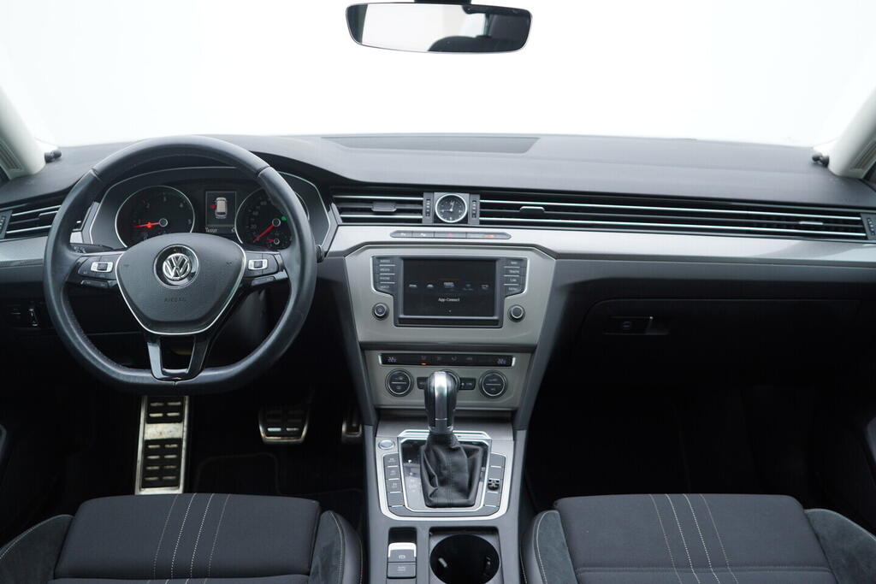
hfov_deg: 53.1
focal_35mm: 36
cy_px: 292
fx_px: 876
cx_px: 438
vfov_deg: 36.9
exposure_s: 1/40
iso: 125
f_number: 2.8
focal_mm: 24
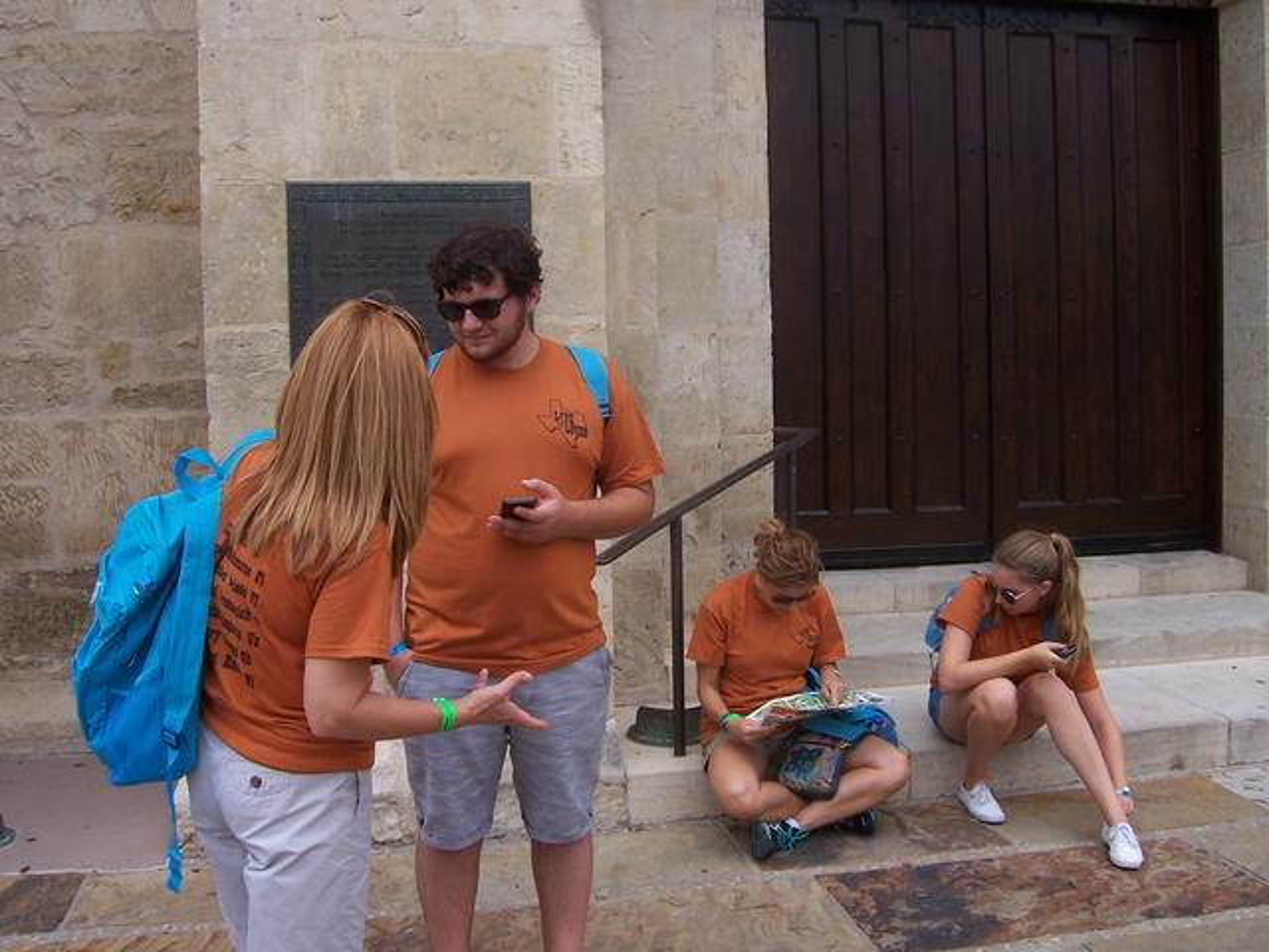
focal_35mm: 36
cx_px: 634
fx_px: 1320
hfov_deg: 51.4
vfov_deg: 39.7
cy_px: 476
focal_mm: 6
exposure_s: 1/350
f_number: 4.8
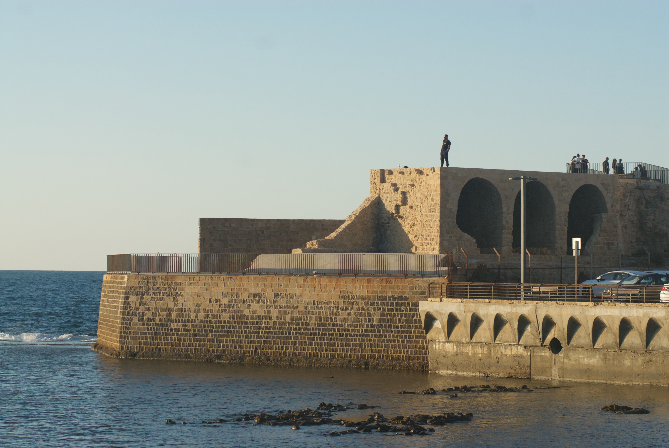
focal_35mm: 120
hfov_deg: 17.0
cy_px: 224
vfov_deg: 11.5
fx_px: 2233
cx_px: 334
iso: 400
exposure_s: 1/1250
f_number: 5.6
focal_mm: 80
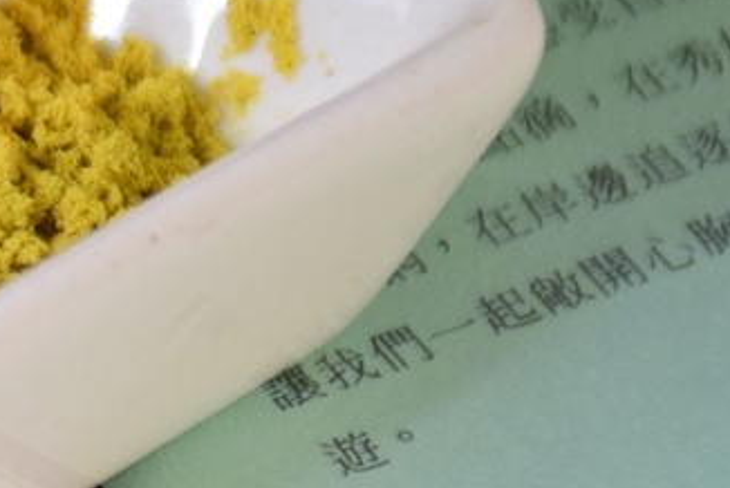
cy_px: 178
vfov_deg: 2.1
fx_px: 13070
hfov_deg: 3.2
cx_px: -363
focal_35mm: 644
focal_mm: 140
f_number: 6.3
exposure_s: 1/125
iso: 1600
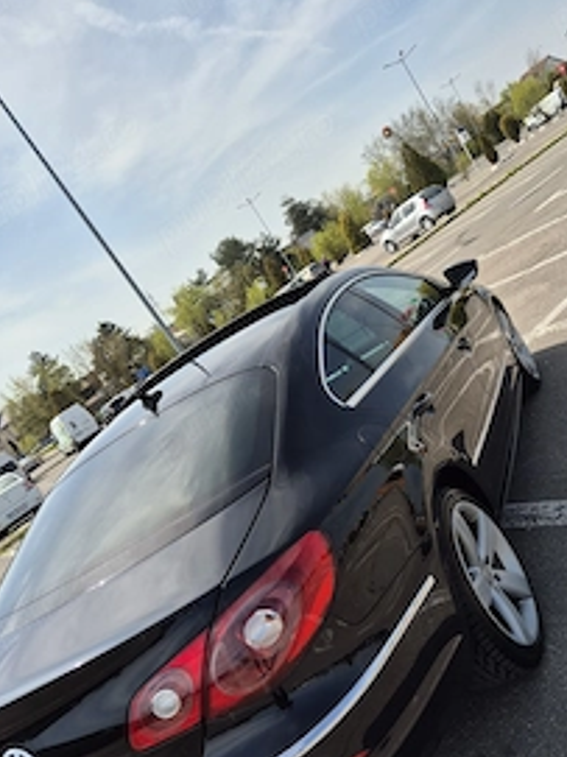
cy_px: 439
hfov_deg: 41.5
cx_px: 344
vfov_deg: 53.7
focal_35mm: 34
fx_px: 743
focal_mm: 5.4
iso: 25
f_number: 1.8
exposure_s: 1/2000
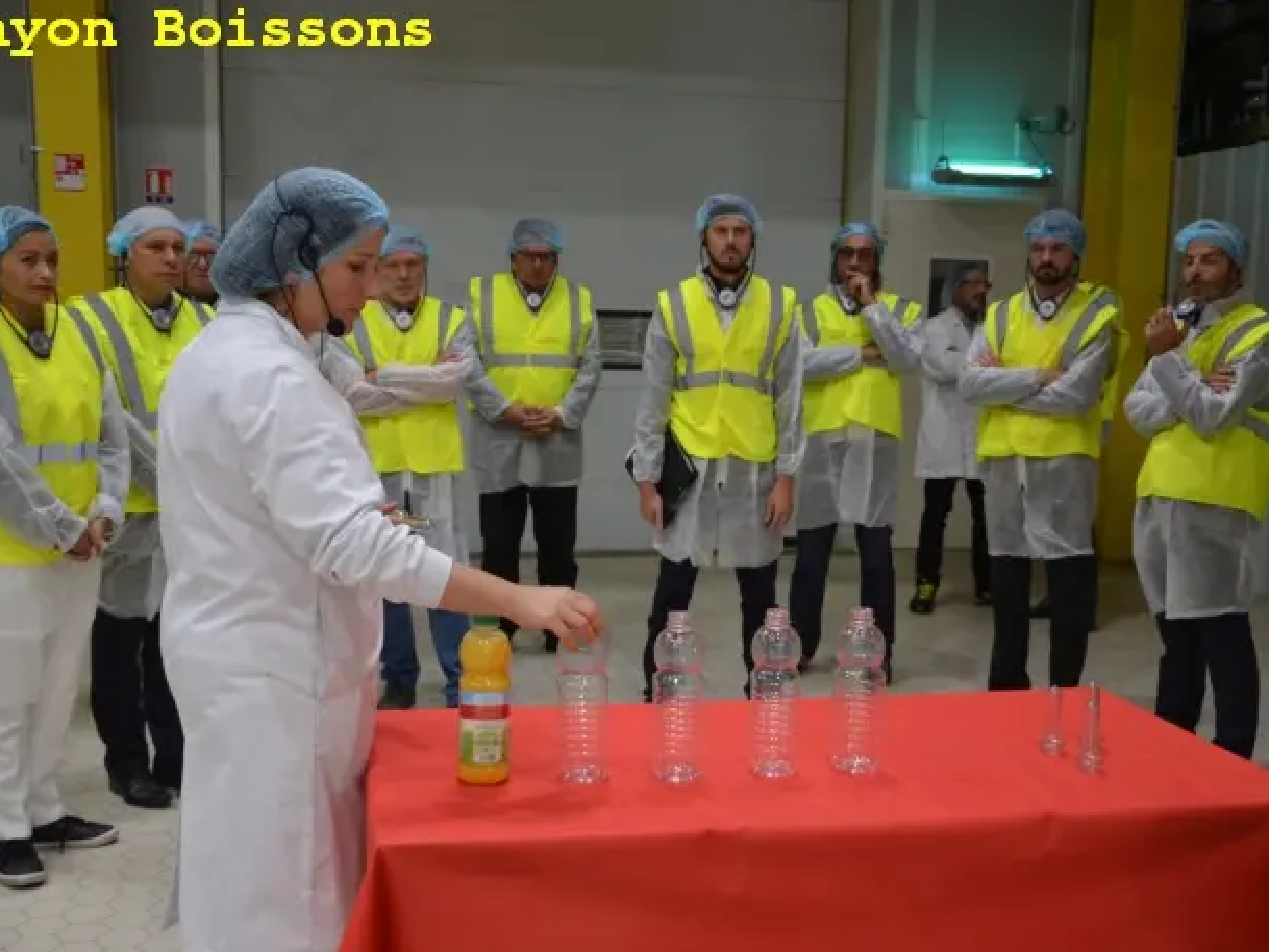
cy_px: 479
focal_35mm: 43
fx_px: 1577
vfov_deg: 33.6
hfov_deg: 43.8
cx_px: 633
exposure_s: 1/60
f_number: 4
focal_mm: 26
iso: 400
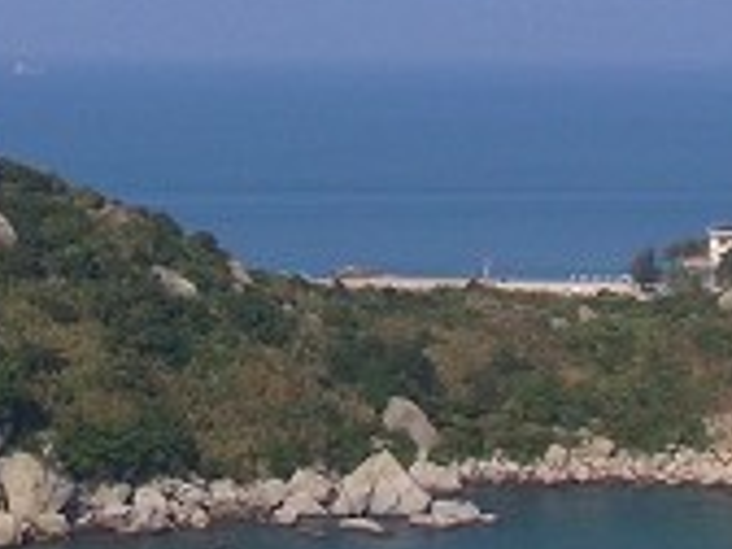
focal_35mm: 117
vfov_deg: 12.3
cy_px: -172
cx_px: 48
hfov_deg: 16.6
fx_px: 2474
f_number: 2.8
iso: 100
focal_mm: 3.61
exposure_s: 1/2105
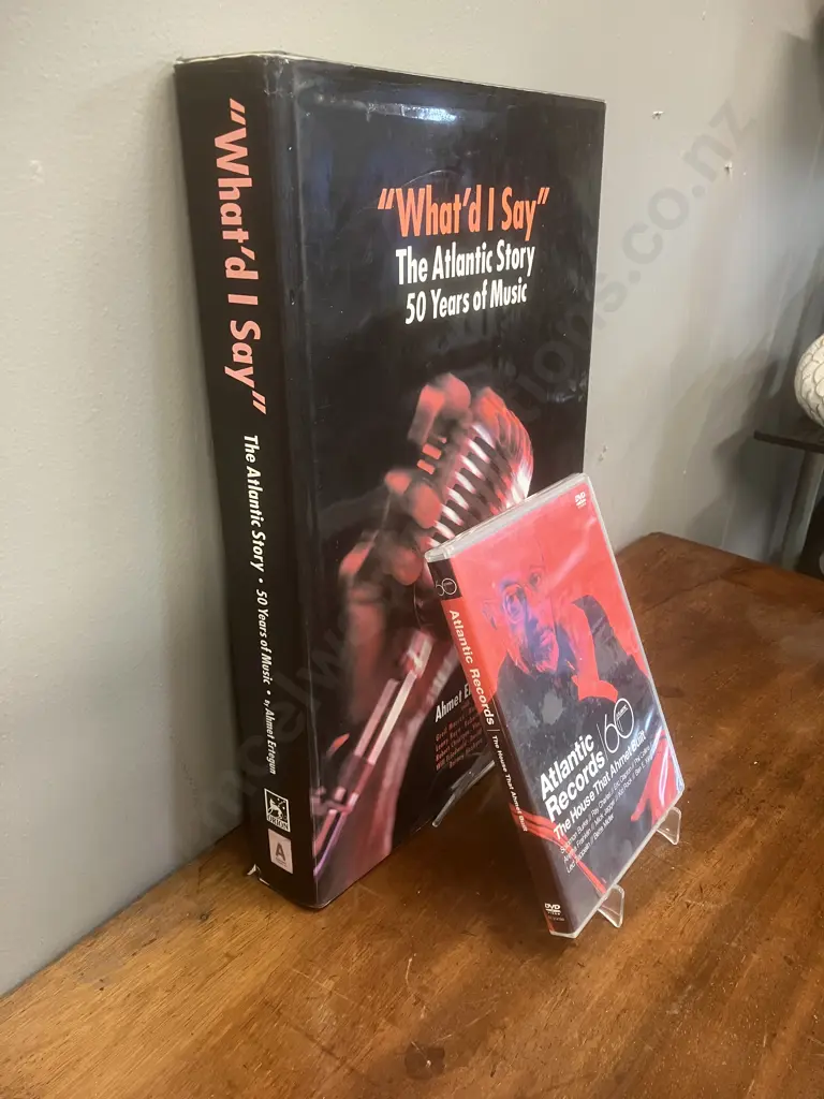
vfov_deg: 63.4
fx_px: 889
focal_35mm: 28
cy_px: 550
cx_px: 412
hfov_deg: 49.7
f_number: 1.8
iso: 250
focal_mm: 3.99
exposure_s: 1/33
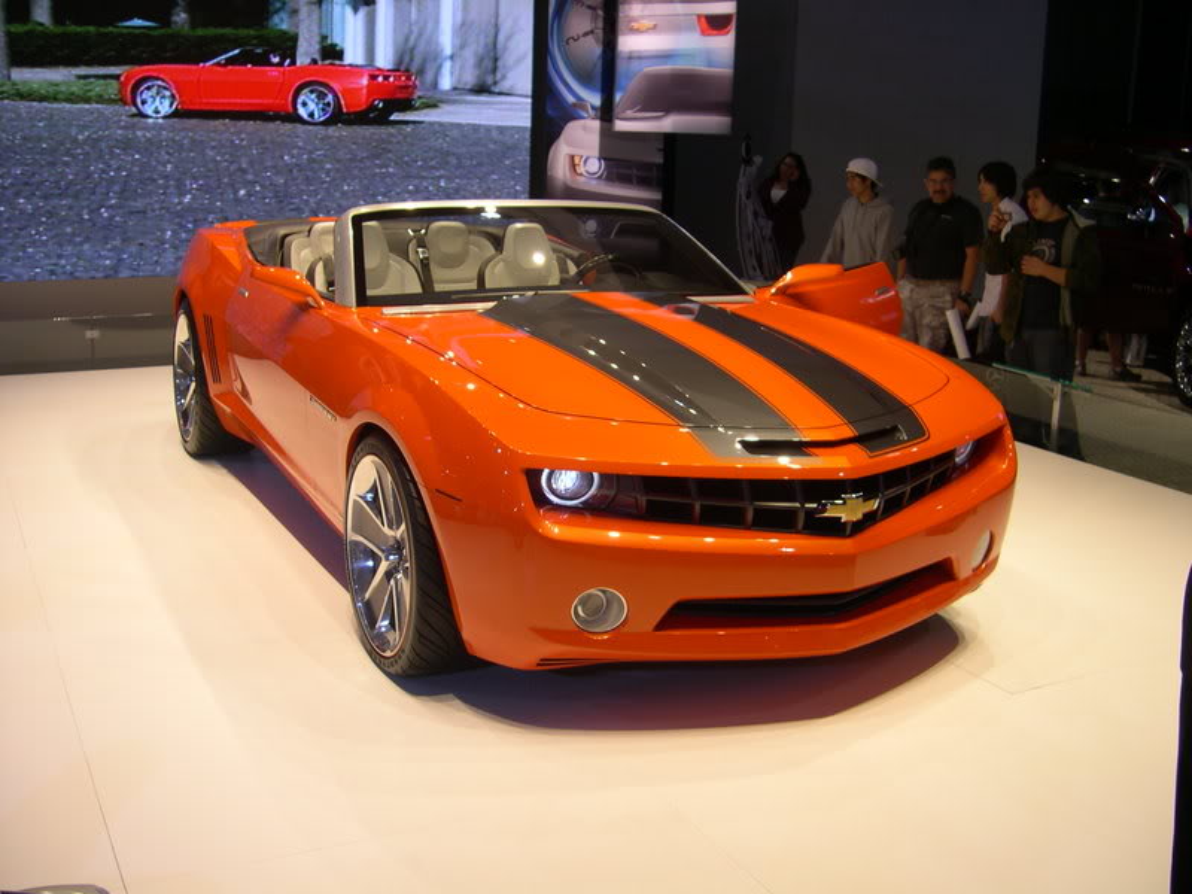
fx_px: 1309
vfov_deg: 37.7
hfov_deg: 49.0
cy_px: 447
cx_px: 596
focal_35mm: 38
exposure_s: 1/51.7
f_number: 2.8
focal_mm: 8
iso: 100
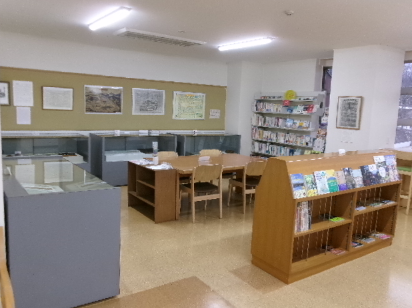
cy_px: 158
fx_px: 345
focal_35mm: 29
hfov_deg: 61.7
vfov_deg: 48.2
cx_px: 209
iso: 341
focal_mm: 5.1
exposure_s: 1/34
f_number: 3.9
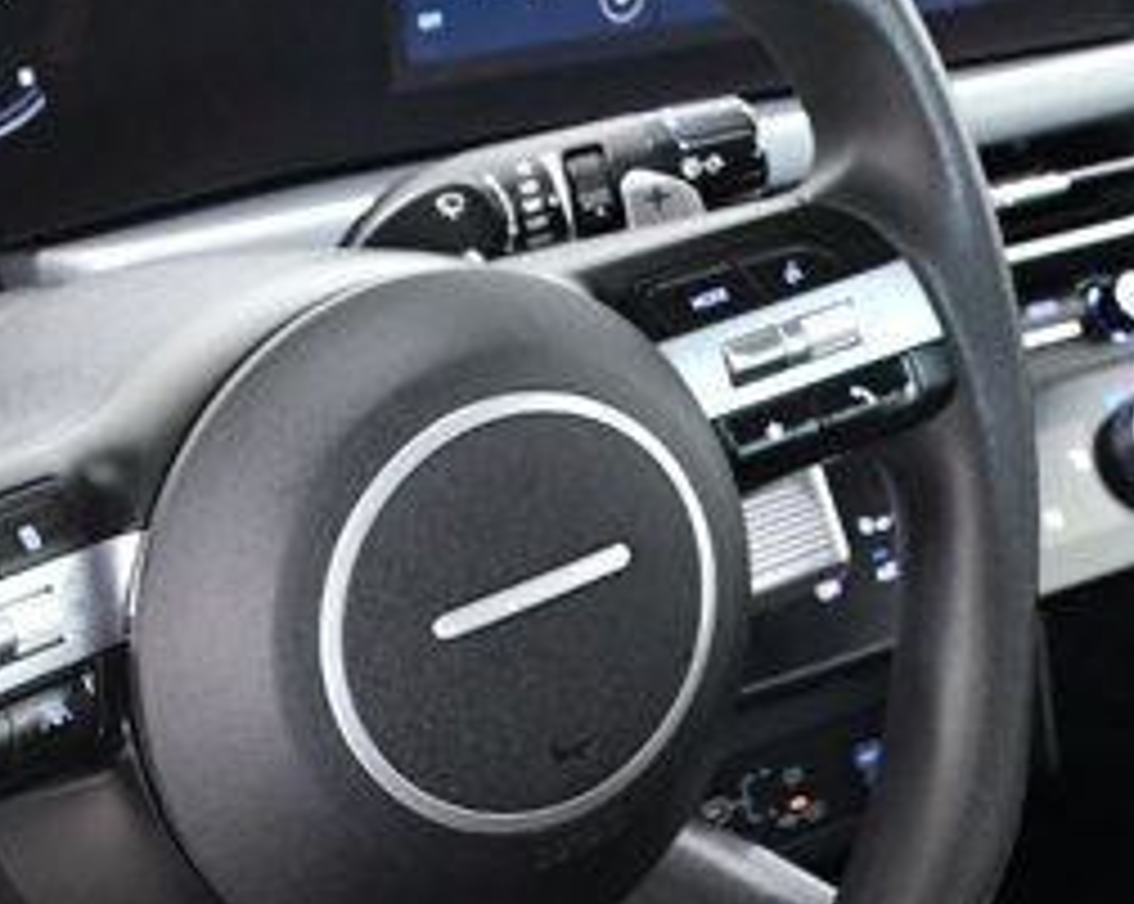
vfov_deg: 14.6
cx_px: 742
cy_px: 931
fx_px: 3453
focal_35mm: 103
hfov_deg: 18.6
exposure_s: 1/50
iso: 2500
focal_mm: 18
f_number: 5.6
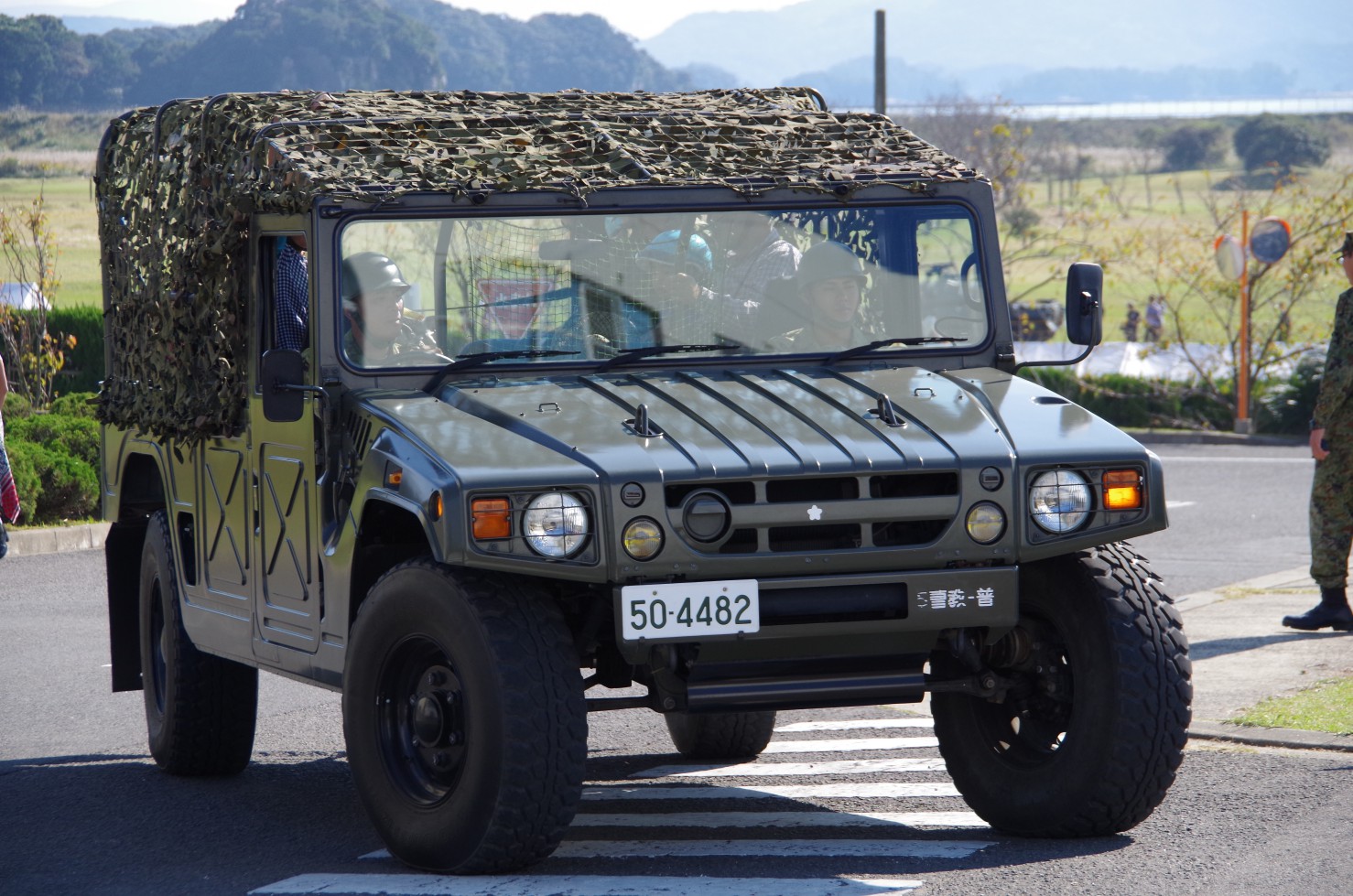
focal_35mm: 150
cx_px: 676
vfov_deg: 9.1
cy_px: 448
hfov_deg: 13.7
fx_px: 5626
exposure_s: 1/640
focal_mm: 100
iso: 400
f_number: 5.6
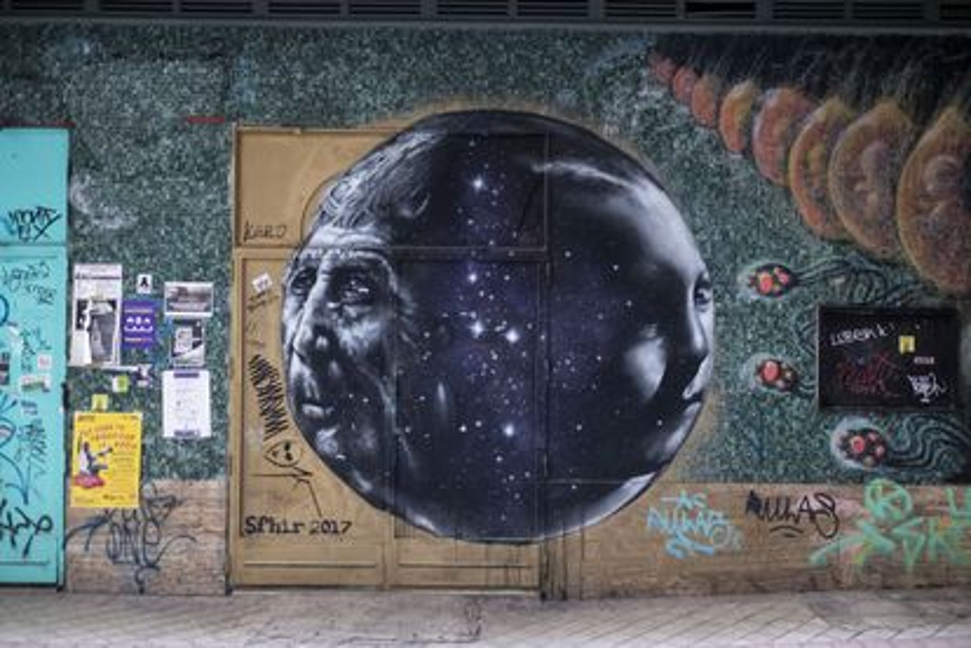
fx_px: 944
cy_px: 324
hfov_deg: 54.4
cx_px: 486
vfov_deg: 37.9
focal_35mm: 35
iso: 2500
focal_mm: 23
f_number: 1.4
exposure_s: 1/200
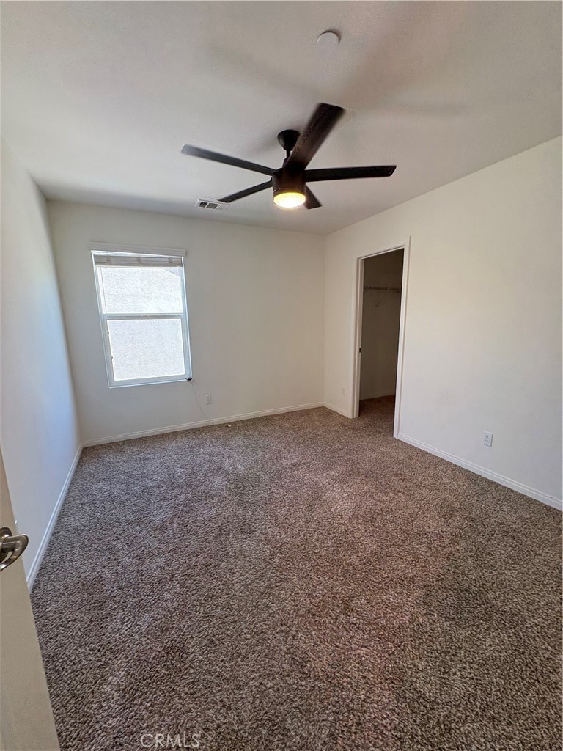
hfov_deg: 85.7
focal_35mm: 14
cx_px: 282
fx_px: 304
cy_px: 376
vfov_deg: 102.1
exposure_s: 1/120
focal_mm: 2.22
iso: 200
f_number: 2.2
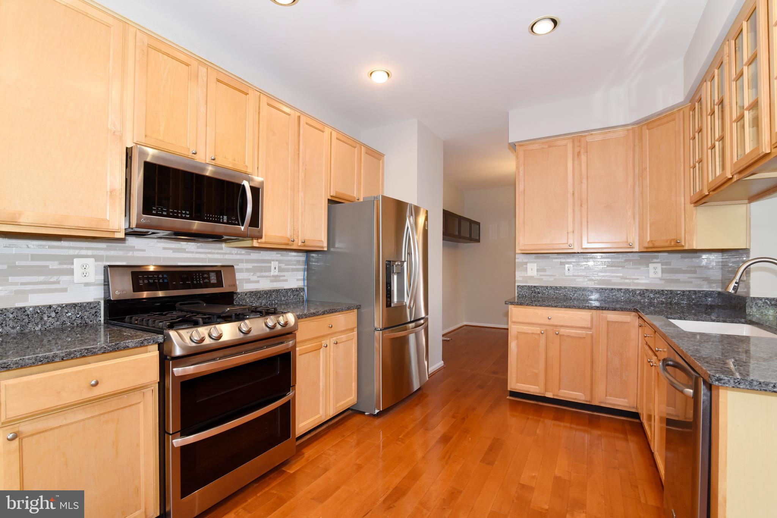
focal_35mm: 16
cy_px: 259
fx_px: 345
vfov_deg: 73.8
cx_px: 388
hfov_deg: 96.7
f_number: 6.3
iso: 1250
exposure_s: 1/100
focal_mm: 16
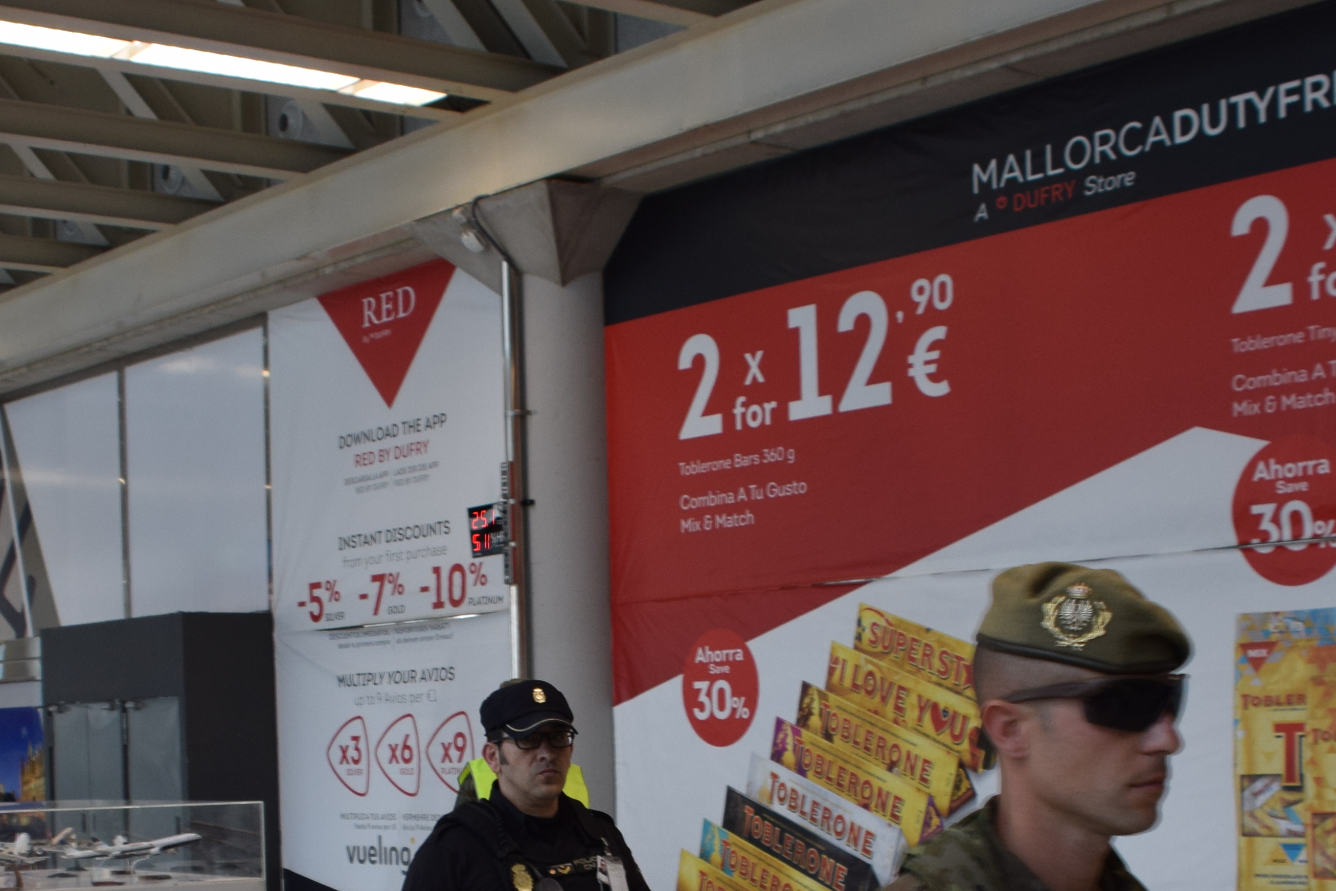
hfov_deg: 32.3
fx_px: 2301
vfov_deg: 21.2
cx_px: 580
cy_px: 880
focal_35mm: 62
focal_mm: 18
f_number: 4.5
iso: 400
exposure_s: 1/80
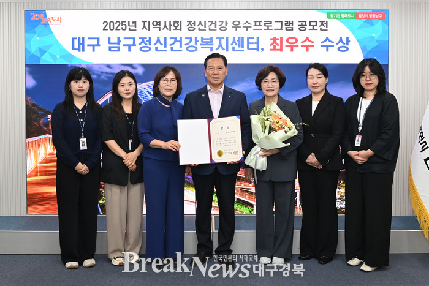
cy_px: 143
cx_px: 214
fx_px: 310
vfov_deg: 49.6
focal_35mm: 26
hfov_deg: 69.4
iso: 1600
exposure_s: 1/160
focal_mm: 26
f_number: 5.6
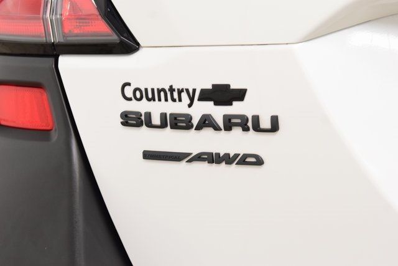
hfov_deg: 19.5
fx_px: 1161
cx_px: 199
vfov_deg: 13.0
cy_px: 133
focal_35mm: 105
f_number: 5.6
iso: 1600
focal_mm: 70
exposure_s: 1/60
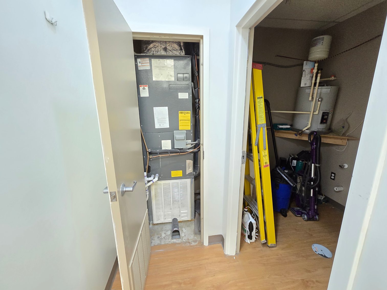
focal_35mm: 13
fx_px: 145
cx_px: 194
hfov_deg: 106.2
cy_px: 145
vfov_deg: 89.9
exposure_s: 1/60
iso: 800
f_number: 2.2
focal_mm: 2.2
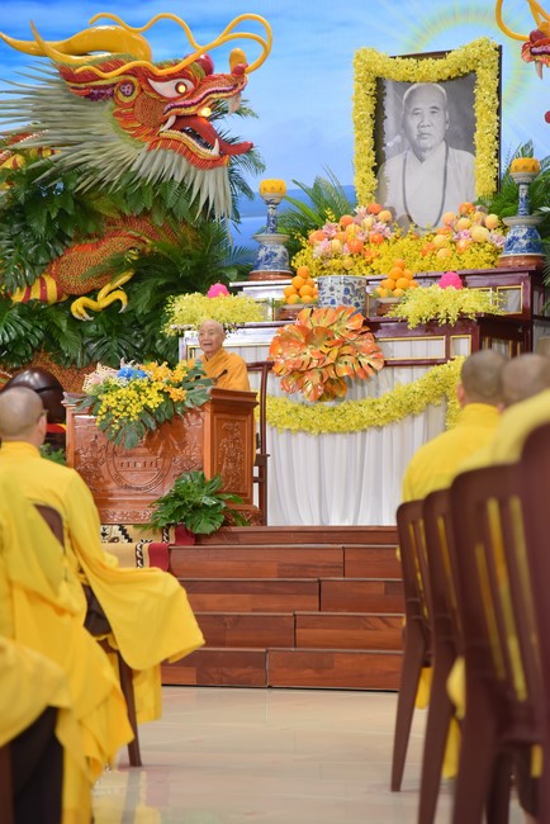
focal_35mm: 120
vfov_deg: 17.1
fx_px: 2747
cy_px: 412
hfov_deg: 11.4
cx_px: 275
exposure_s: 1/160
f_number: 4
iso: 1250
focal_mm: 120
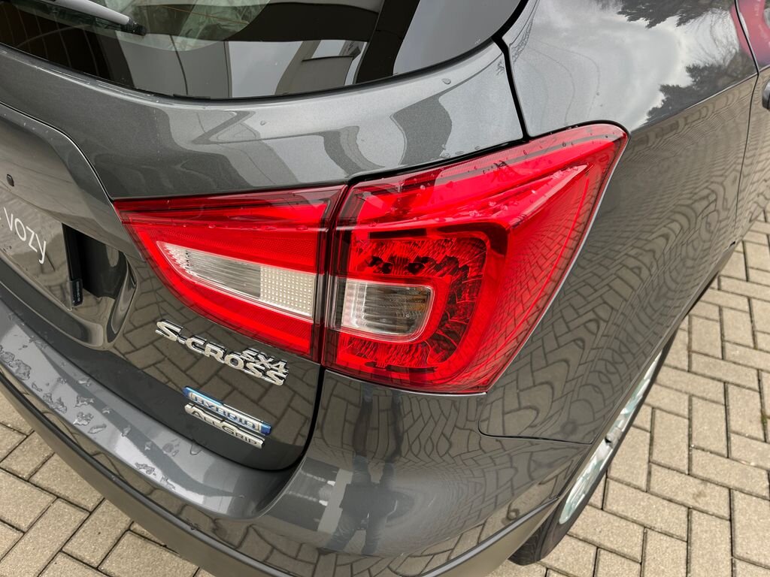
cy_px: 288
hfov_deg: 67.3
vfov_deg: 53.1
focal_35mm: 26
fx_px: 578
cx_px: 385
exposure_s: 1/129
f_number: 1.6
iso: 32
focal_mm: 5.1
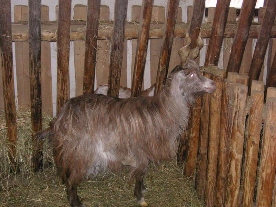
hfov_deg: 33.2
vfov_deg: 25.2
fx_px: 462
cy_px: 104
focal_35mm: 58
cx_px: 138
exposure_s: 1/60
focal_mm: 9.6
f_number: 3.7
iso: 160
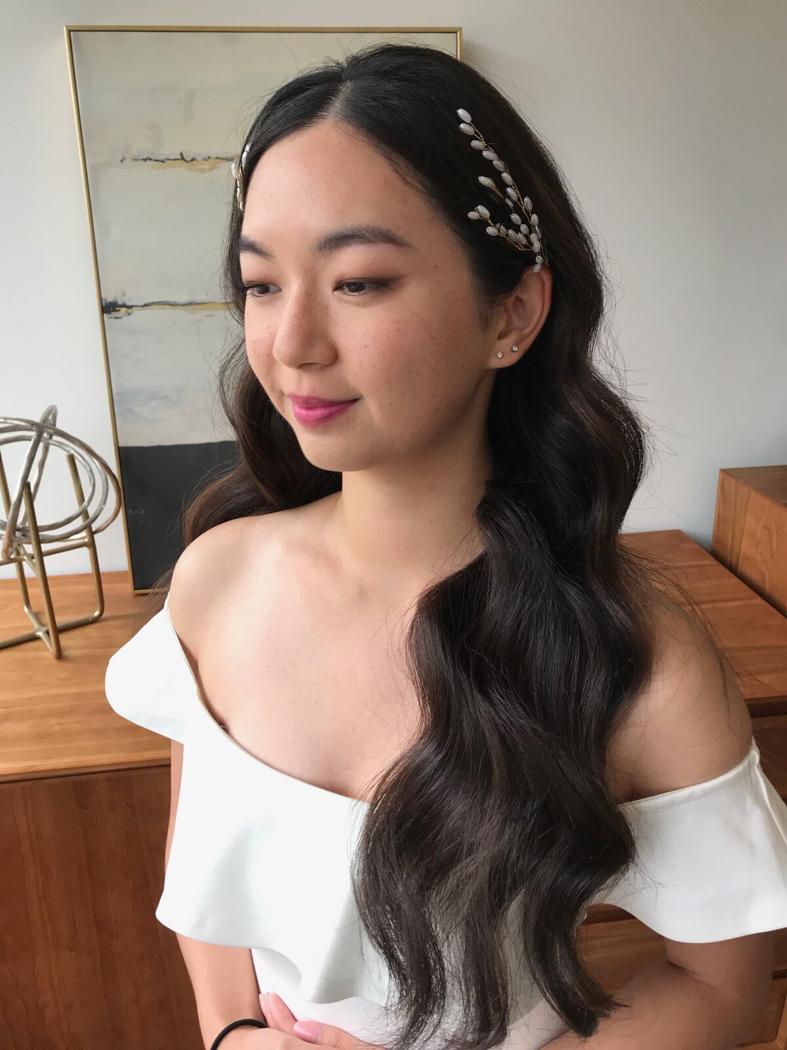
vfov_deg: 63.4
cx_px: 394
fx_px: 849
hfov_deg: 49.7
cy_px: 525
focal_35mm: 28
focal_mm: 3.99
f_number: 1.8
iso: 40
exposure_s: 1/120
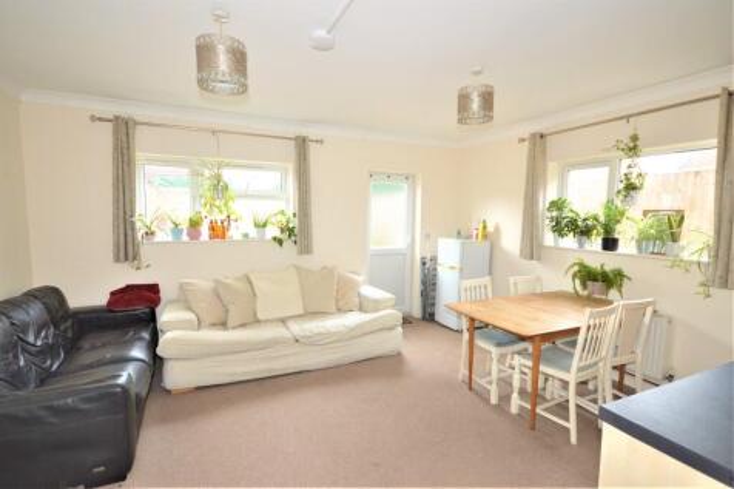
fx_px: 306
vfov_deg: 77.3
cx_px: 367
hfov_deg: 100.4
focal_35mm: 15
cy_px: 244
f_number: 4
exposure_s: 1/60
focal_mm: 10
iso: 450
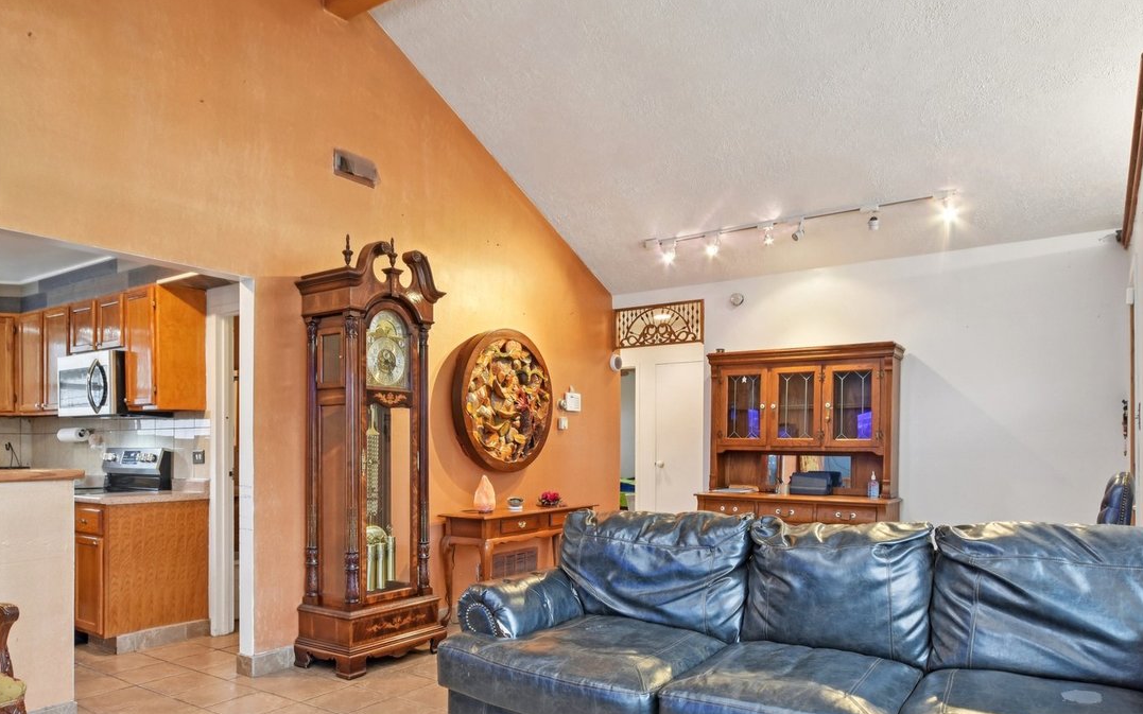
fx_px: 716
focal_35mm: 23
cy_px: 431
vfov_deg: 52.6
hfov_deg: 77.2
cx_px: 564
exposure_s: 1/5
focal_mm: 10
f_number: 8
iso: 400
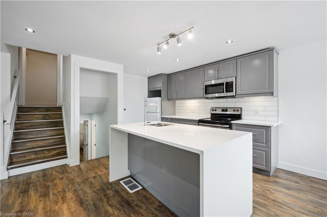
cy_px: 108
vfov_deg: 77.2
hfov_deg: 100.4
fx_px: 136
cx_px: 164
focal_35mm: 15
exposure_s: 1/3
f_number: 18
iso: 250
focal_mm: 15
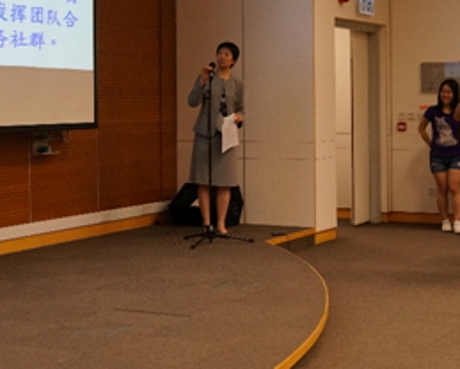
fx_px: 1064
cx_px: 234
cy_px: 67
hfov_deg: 24.4
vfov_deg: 19.5
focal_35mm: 78
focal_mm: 24
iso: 1250
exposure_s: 1/160
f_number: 4
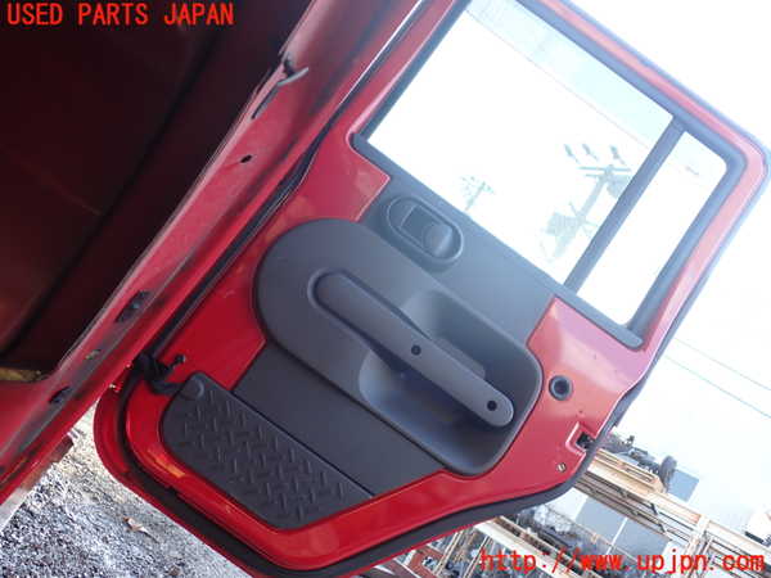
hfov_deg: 60.0
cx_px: 386
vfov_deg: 46.8
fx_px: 668
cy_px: 289
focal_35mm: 30
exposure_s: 1/100
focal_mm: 5.4
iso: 100
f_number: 2.3
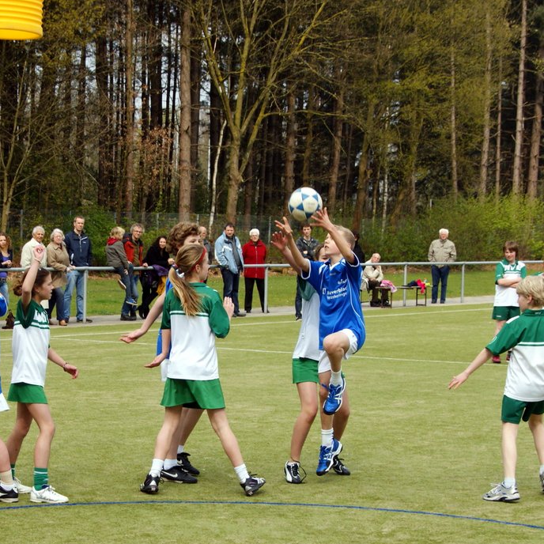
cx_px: 323
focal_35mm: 78
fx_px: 1382
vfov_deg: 22.3
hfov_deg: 22.2
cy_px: 277
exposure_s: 1/320
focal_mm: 35
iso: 200
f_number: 8
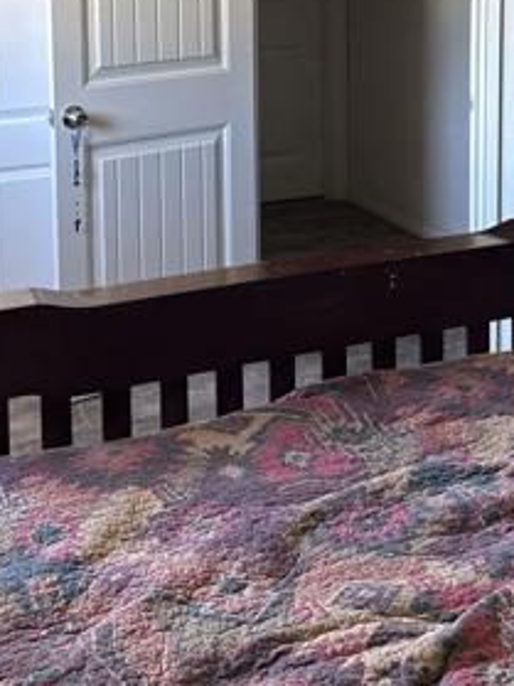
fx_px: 1090
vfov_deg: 32.5
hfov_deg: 26.4
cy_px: 22
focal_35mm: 55
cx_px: 187
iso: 200
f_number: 1.78
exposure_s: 1/121
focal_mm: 6.76
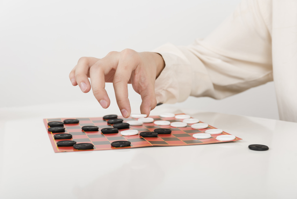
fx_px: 578
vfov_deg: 19.5
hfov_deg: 28.8
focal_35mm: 70
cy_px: 100
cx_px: 148
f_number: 6.3
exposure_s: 1/160
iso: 80
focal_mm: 70
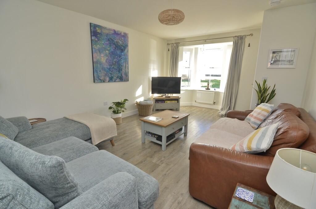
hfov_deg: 95.1
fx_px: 145
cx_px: 158
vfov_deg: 71.8
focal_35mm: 16
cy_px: 104
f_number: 5.6
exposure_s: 1/60
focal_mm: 11
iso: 400
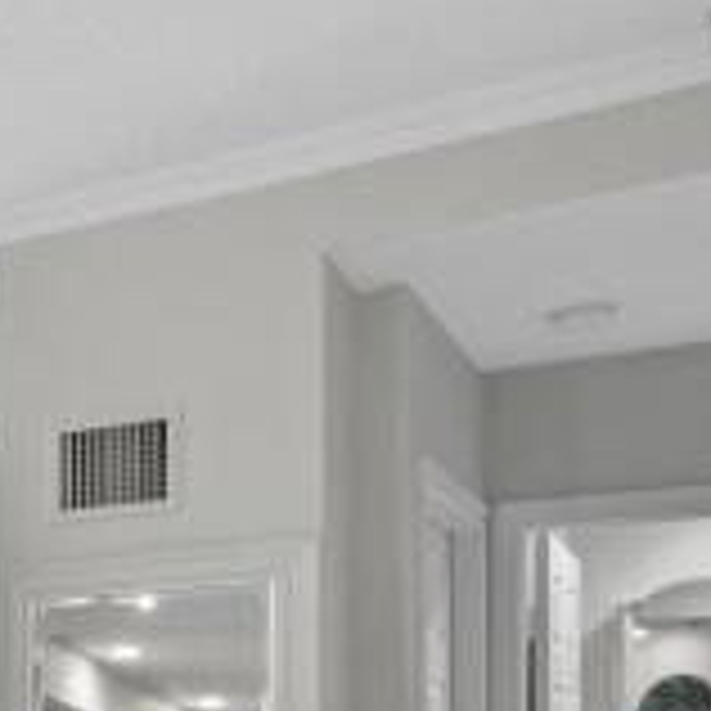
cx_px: -382
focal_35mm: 58
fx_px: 1348
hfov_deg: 23.2
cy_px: 846
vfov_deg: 26.4
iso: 320
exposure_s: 1/1.67
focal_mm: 10
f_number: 8
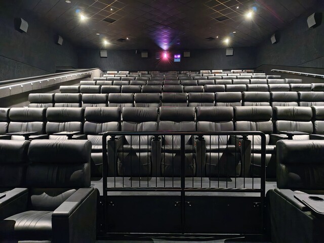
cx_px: 162
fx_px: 215
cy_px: 122
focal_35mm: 23
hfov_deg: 73.9
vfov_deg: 58.9
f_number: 1.8
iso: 6534
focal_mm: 5.56
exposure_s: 1/8
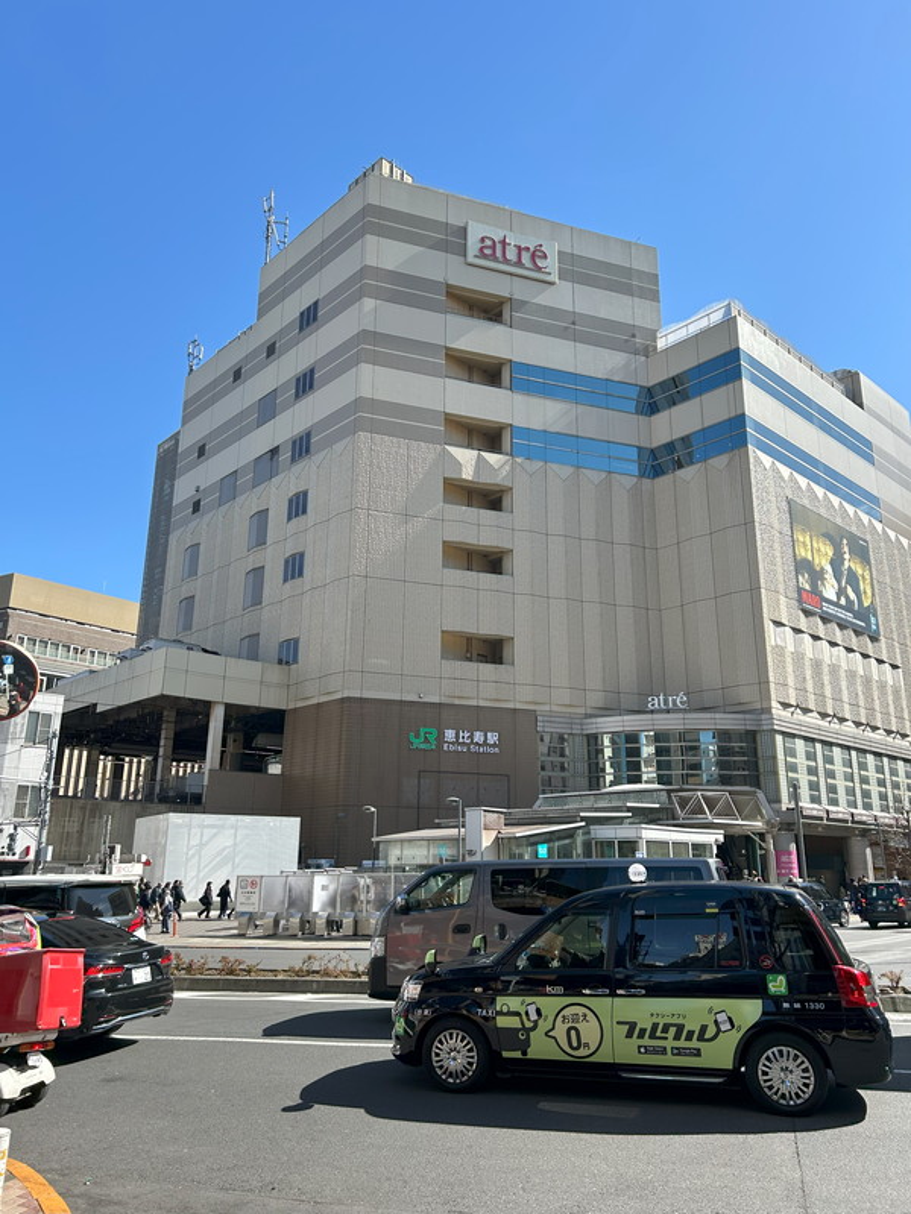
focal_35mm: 26
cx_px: 456
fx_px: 912
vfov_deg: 67.3
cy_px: 607
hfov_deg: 53.1
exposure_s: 1/2083
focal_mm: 5.7
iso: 50
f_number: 1.5
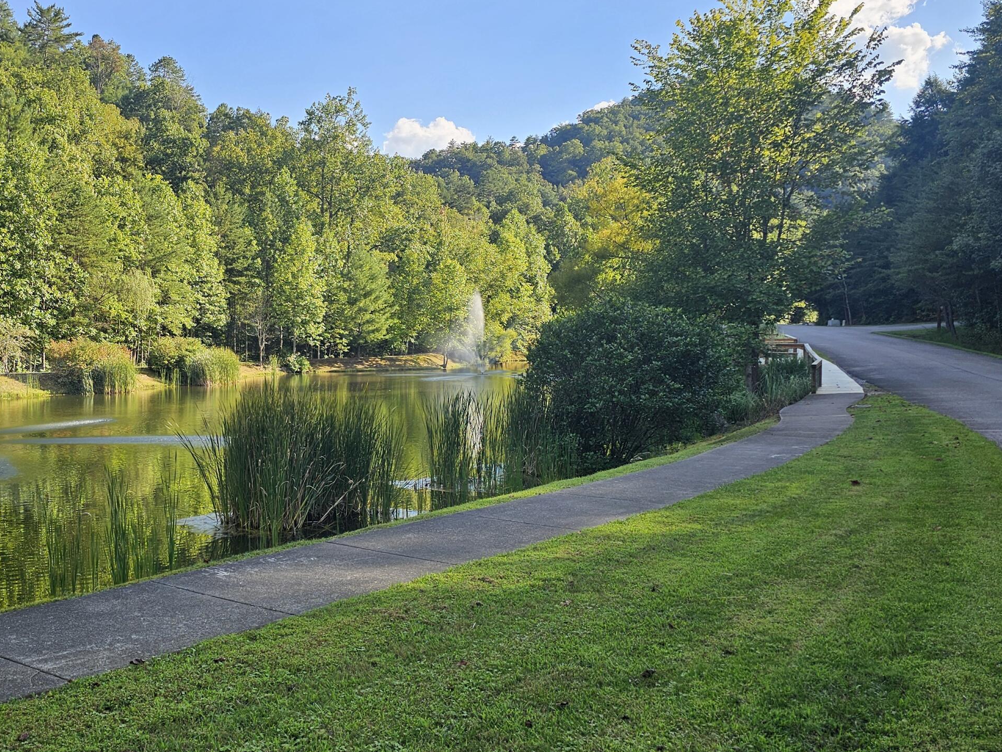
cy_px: 402
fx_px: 1042
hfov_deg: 50.2
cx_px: 312
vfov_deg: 39.6
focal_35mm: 36
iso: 10
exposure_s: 1/276
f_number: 1.7
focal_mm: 6.3
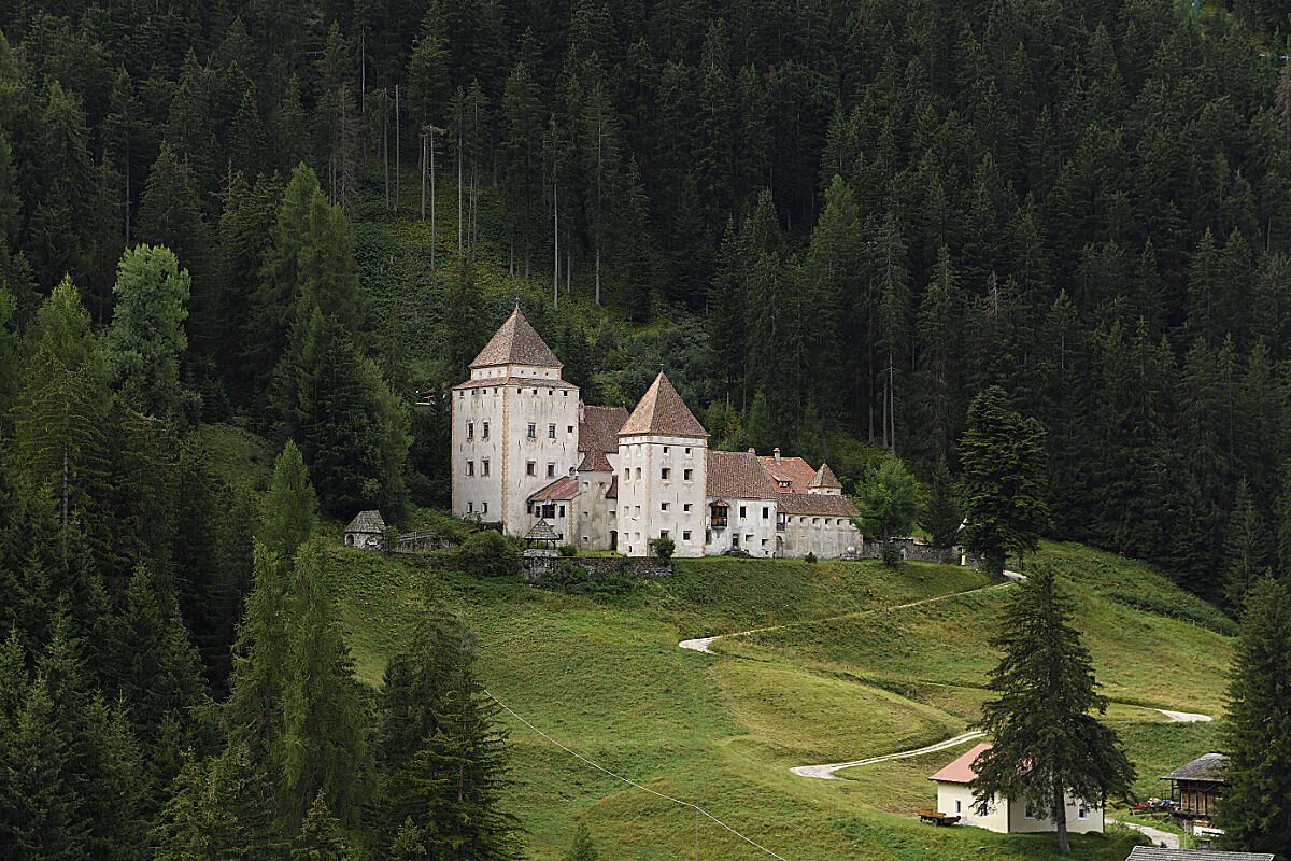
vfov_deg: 15.7
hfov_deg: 23.4
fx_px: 3120
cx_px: 646
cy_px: 430
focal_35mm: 87
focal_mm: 58
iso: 100
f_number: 6.3
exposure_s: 1/200
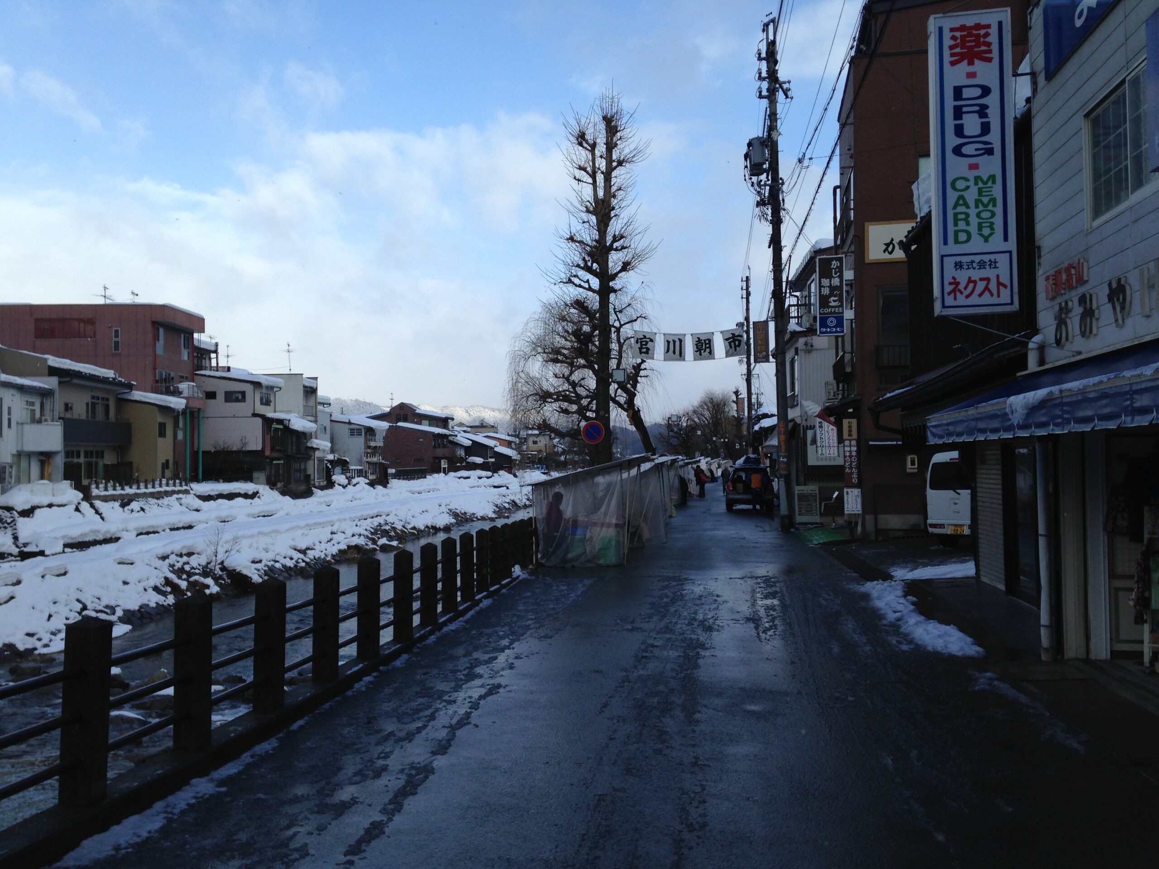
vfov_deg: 42.9
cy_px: 434
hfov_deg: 55.4
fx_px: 1105
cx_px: 580
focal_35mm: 33
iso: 50
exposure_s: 1/1043
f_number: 2.4
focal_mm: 4.12
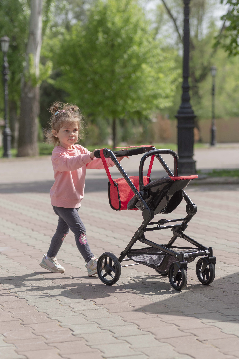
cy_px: 180
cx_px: 120
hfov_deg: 19.5
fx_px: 696
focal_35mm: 70
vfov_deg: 28.8
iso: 125
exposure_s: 1/1250
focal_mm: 70
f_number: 2.8
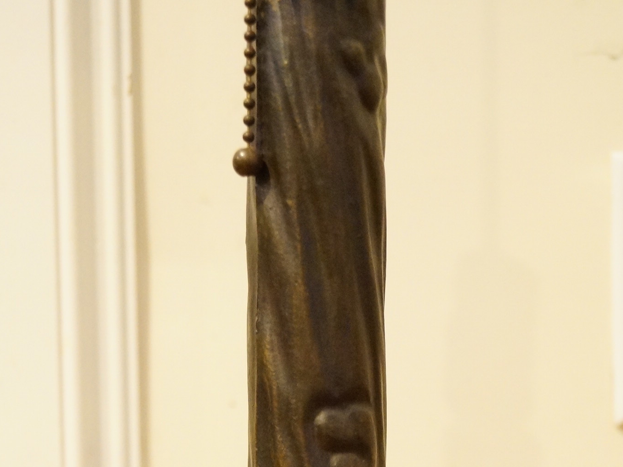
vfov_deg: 18.0
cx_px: 319
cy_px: 561
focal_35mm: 78
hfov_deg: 25.0
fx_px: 1404
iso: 3200
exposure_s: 1/15
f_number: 4.5
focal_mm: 30
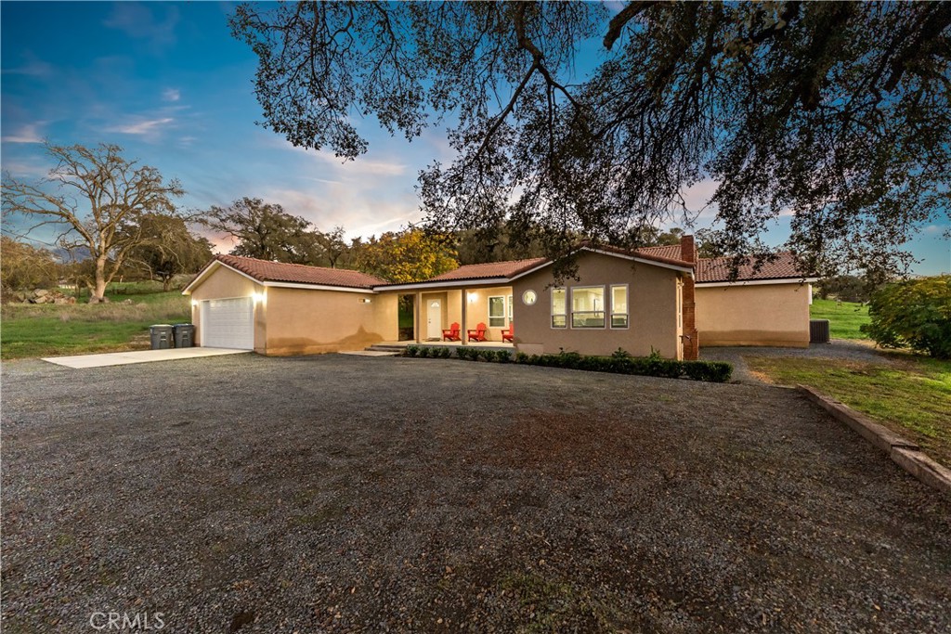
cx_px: 476
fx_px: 370
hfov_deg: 104.2
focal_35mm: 14
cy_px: 317
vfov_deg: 81.2
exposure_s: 1/160
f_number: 2.8
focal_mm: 14
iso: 4000
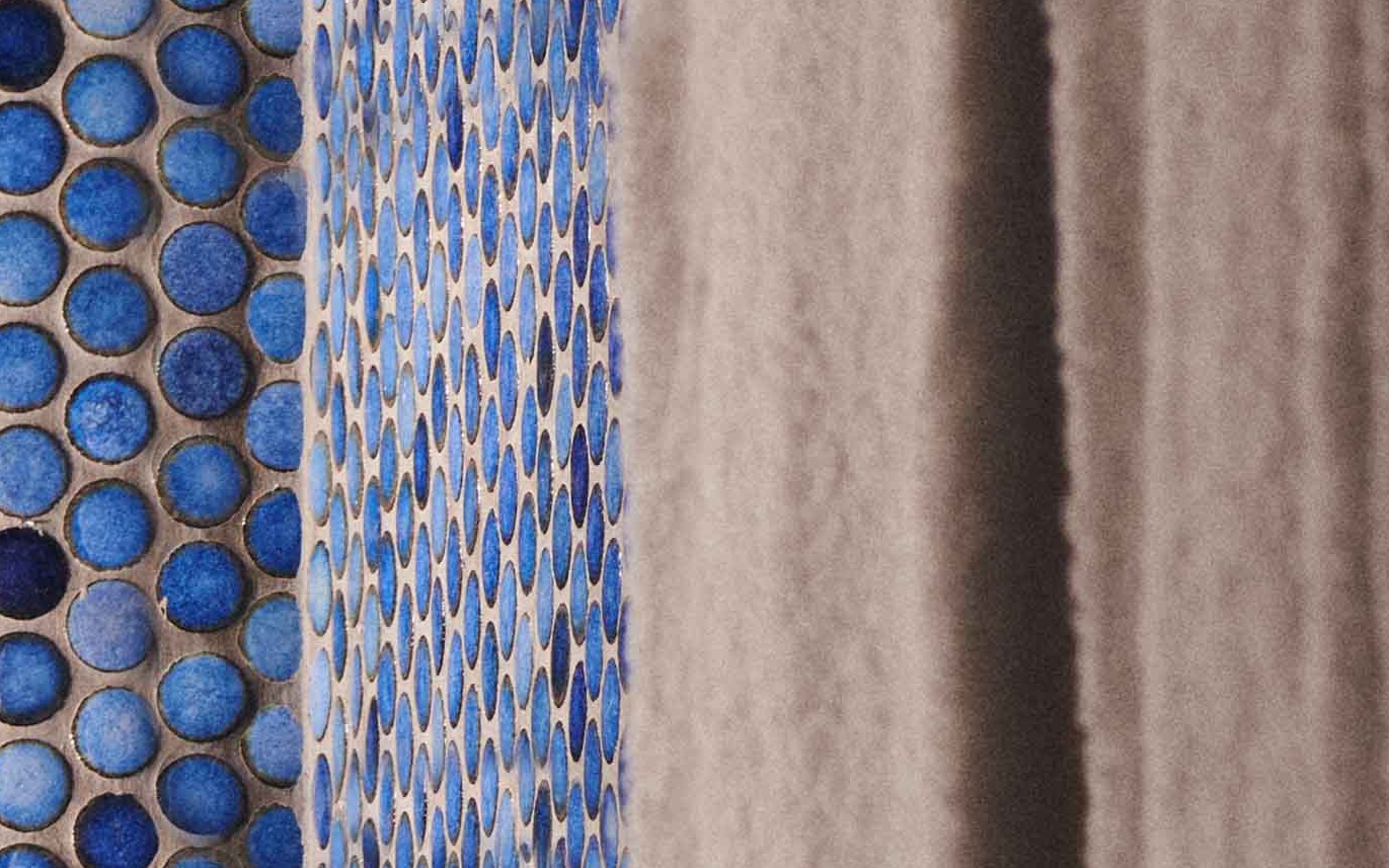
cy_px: 2515
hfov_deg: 5.5
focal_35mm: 356
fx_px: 13477
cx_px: -2781
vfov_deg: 3.6
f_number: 8
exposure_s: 1/8
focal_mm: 58
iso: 200
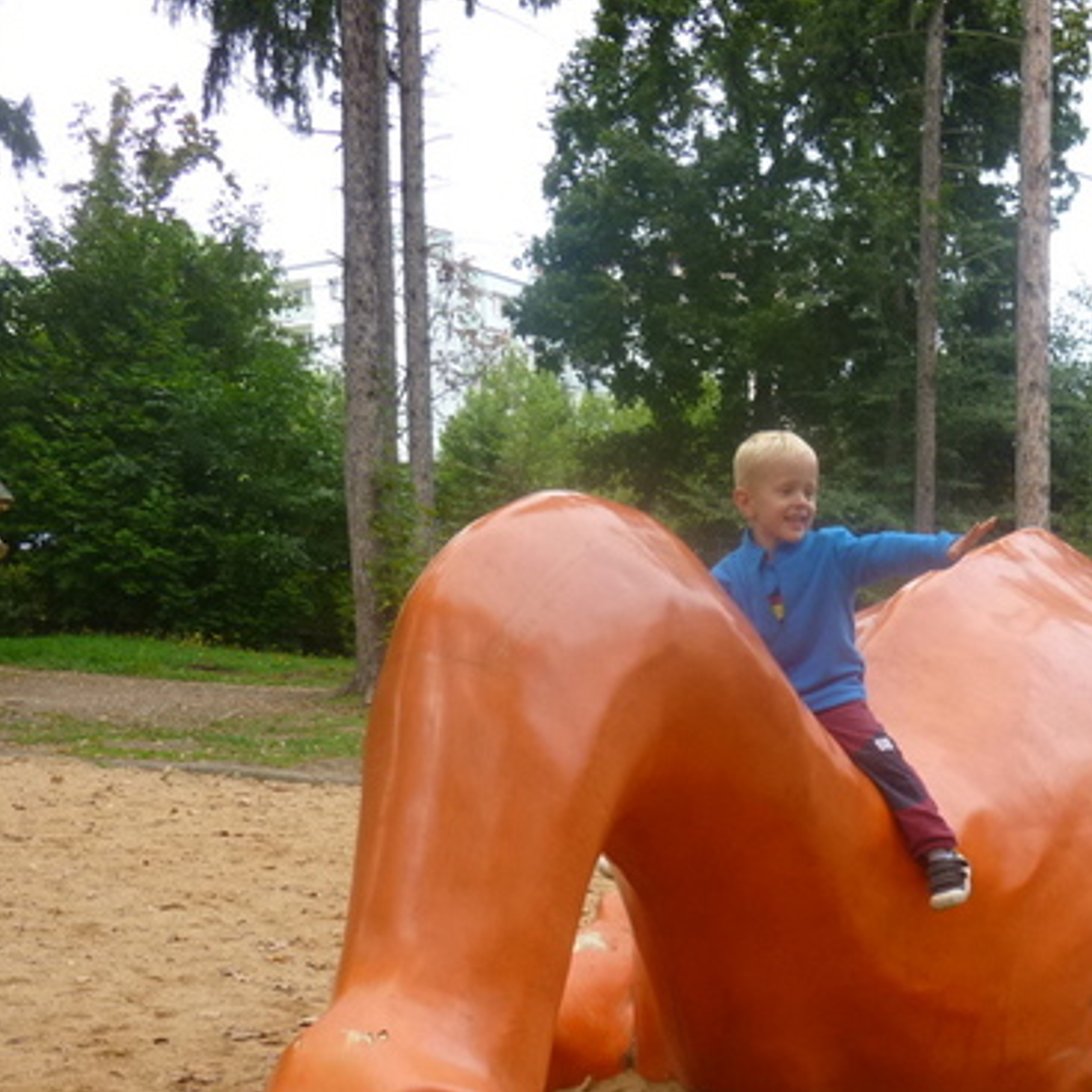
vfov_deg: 34.2
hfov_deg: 34.8
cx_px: 783
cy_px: 881
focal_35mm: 48
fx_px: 1713
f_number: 3.1
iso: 100
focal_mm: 4.5
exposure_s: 1/250
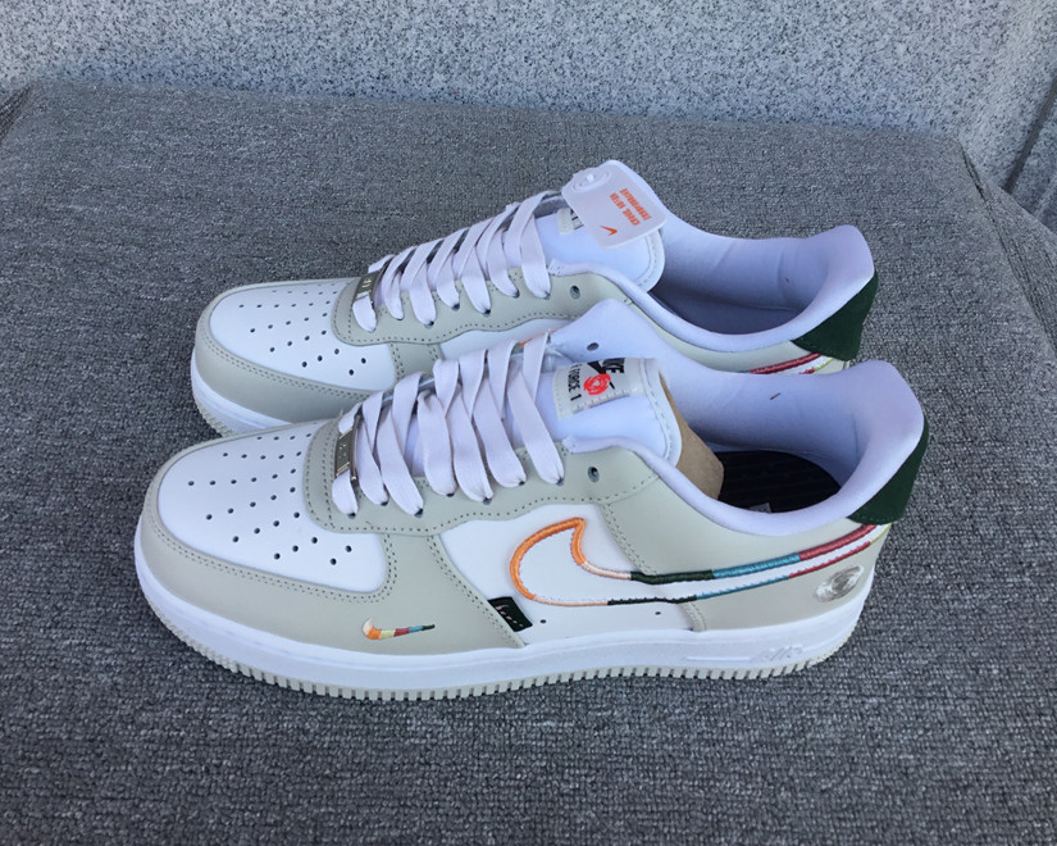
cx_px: 496
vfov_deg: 44.5
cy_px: 422
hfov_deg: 54.2
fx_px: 1032
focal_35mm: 33
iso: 25
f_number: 2.4
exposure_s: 1/266
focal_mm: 3.3
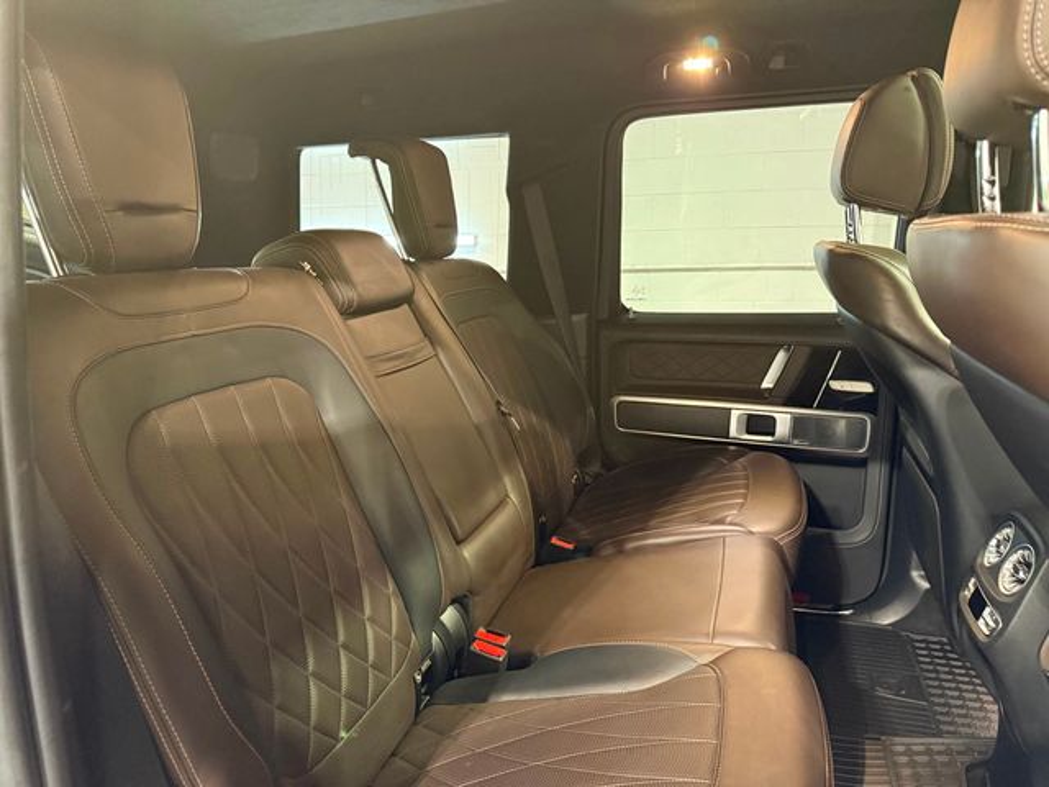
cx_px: 524
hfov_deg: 71.6
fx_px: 727
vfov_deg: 56.8
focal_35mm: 24
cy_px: 394
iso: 800
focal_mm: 6.76
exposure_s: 1/45
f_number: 1.78
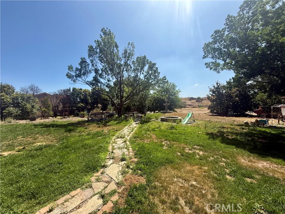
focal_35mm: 14
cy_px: 107
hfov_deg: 102.1
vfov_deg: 85.7
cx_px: 142
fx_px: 115
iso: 50
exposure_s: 1/1745
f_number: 2.2
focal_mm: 2.22
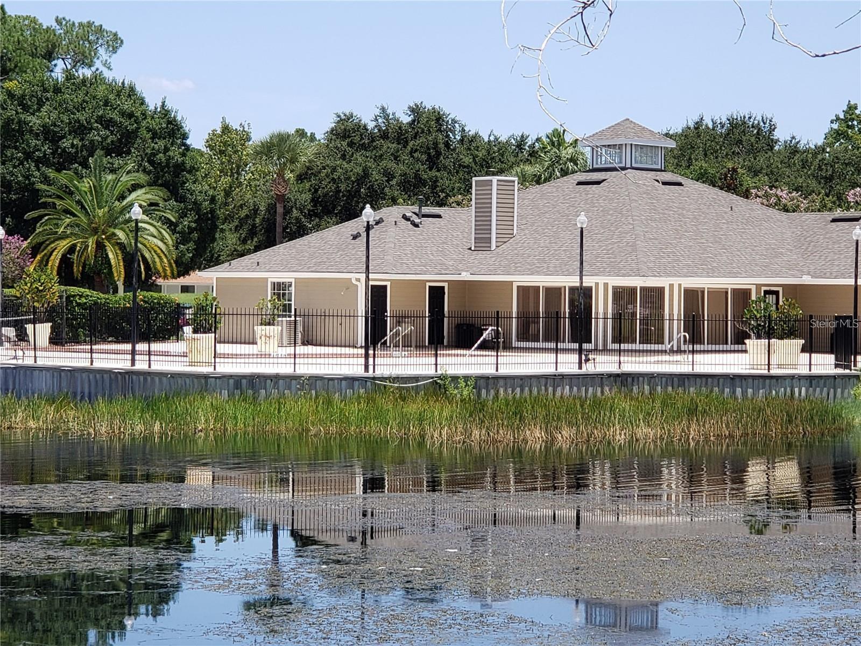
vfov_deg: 28.0
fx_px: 1293
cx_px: 430
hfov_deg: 36.8
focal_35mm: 52
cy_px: 323
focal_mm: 6
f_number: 2.4
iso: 32
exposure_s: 1/525
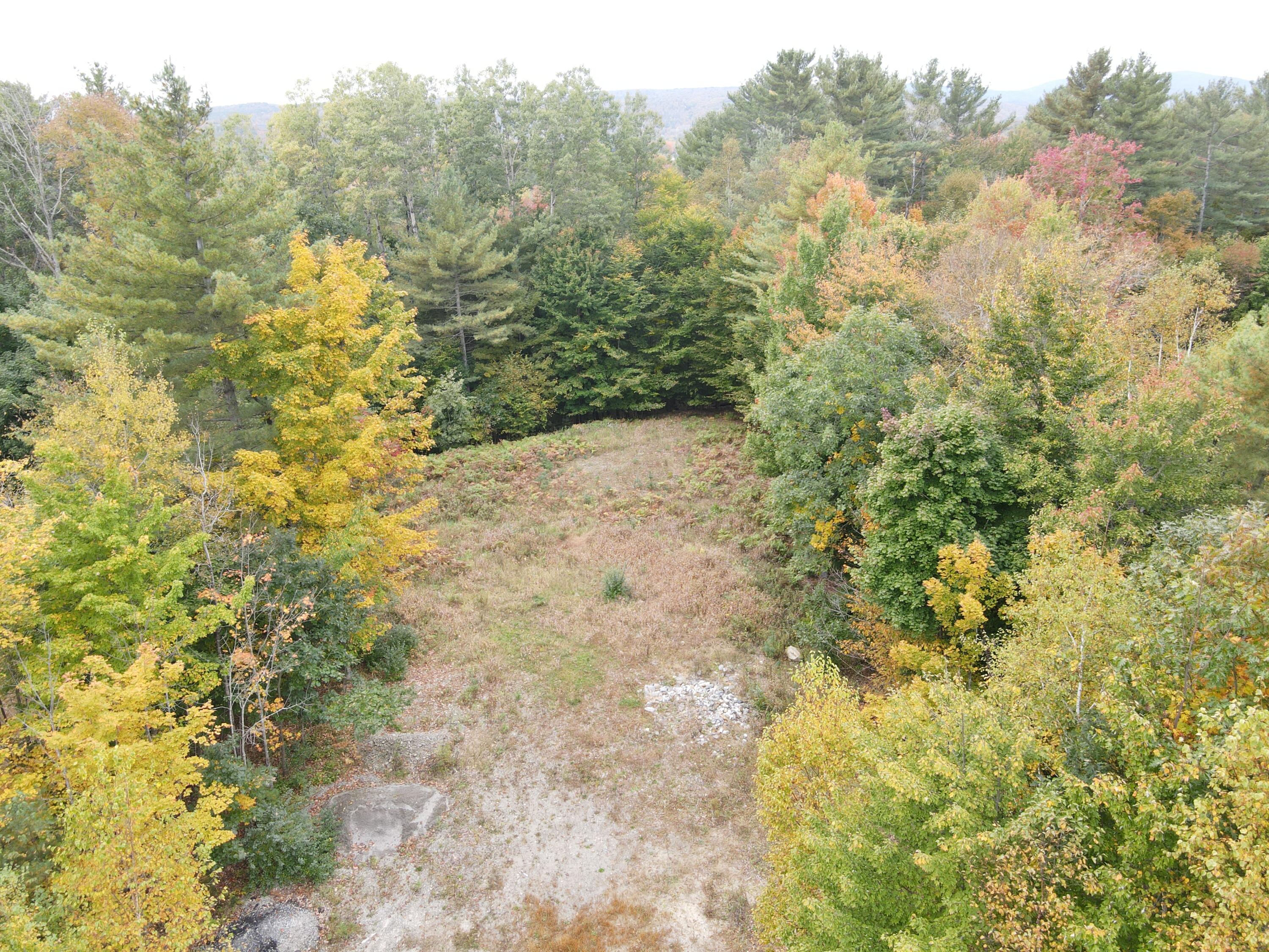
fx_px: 880
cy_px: 476
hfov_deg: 71.6
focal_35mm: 24
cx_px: 634
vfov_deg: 56.8
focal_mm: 4.5
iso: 100
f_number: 2.8
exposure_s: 1/50
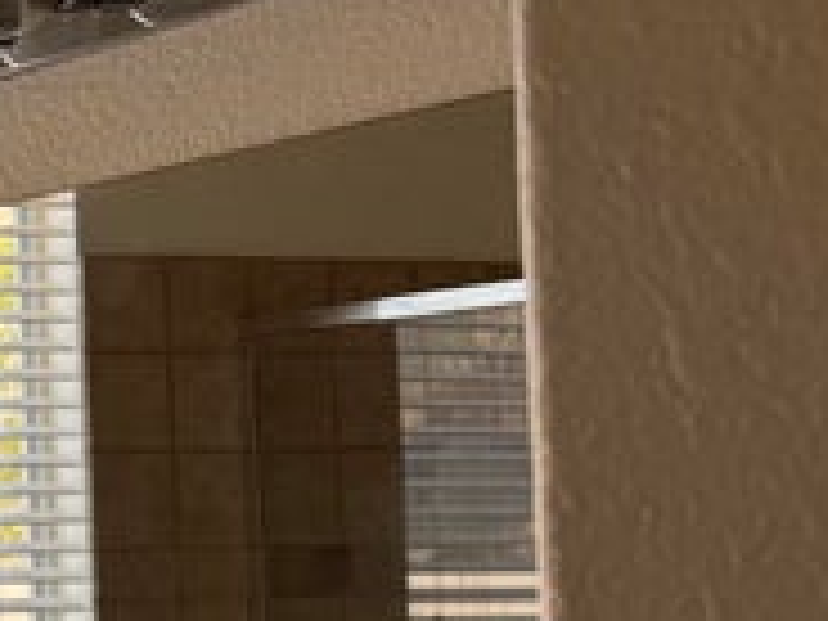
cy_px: 490
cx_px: -902
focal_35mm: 111
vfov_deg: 13.3
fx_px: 2655
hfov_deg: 14.3
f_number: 1.78
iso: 80
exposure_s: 1/448
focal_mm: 6.76
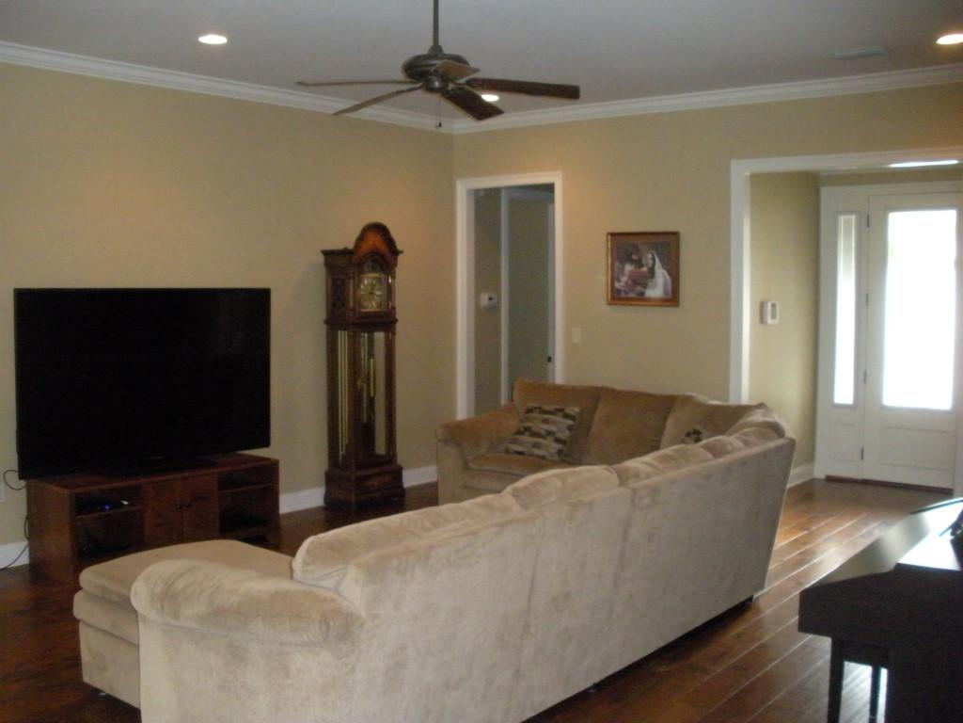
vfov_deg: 39.7
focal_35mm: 36
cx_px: 482
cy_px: 362
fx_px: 1002
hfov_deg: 51.4
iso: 800
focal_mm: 6.3
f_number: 3.5
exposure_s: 1/60
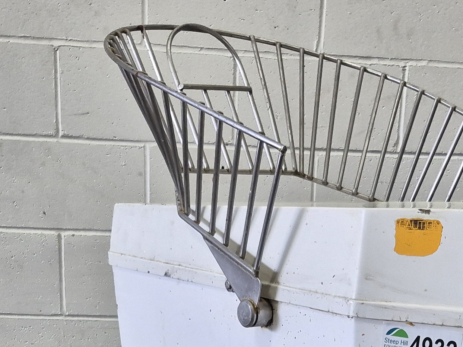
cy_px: 533
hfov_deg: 26.3
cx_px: 275
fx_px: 990
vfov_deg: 17.7
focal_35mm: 74
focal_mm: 5.4
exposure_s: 1/120
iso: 125
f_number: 1.8
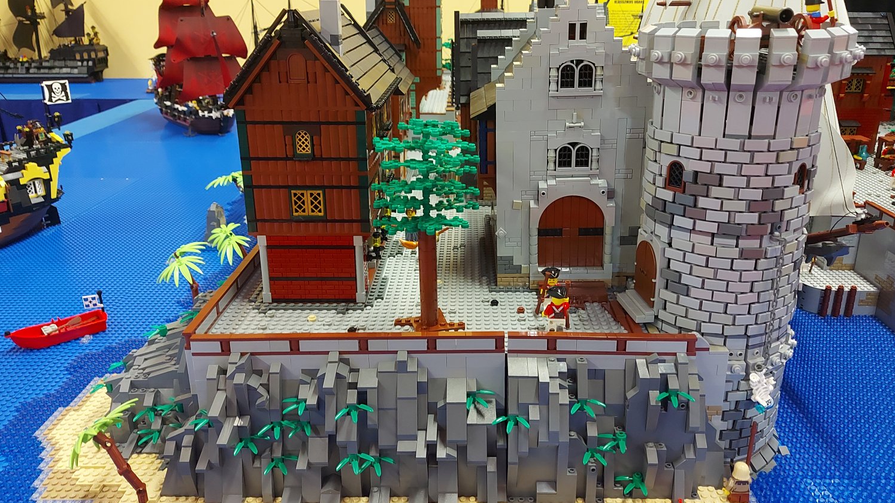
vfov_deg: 41.4
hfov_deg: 67.9
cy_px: 221
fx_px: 664
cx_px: 459
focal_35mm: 28
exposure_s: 1/50
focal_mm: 5.23
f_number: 1.8
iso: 320
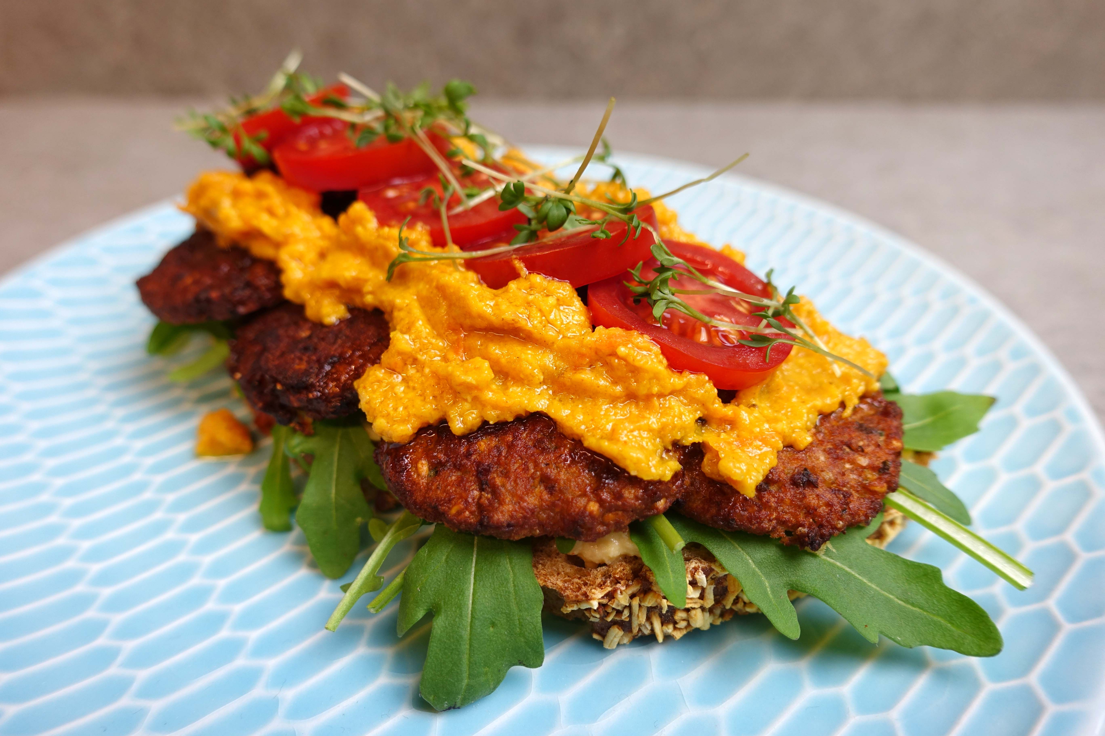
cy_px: 368
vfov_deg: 53.1
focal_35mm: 24
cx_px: 552
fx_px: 737
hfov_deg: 73.7
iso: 125
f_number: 2.8
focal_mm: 8.8
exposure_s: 1/30
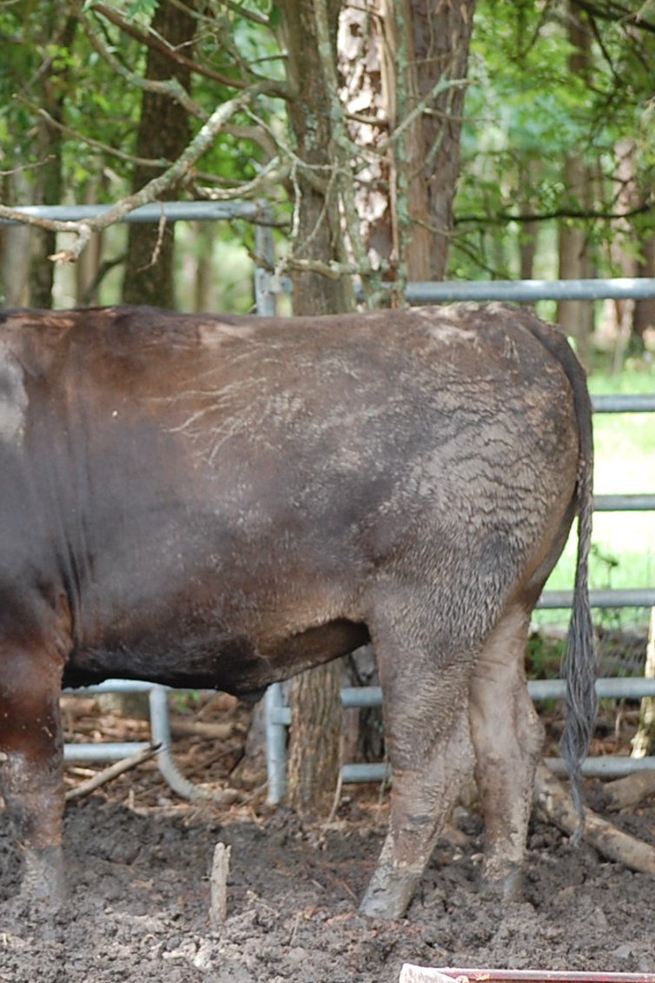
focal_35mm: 181
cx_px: 137
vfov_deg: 11.4
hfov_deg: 7.6
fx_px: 4939
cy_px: 492
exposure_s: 1/160
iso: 400
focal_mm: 80
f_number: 4.5
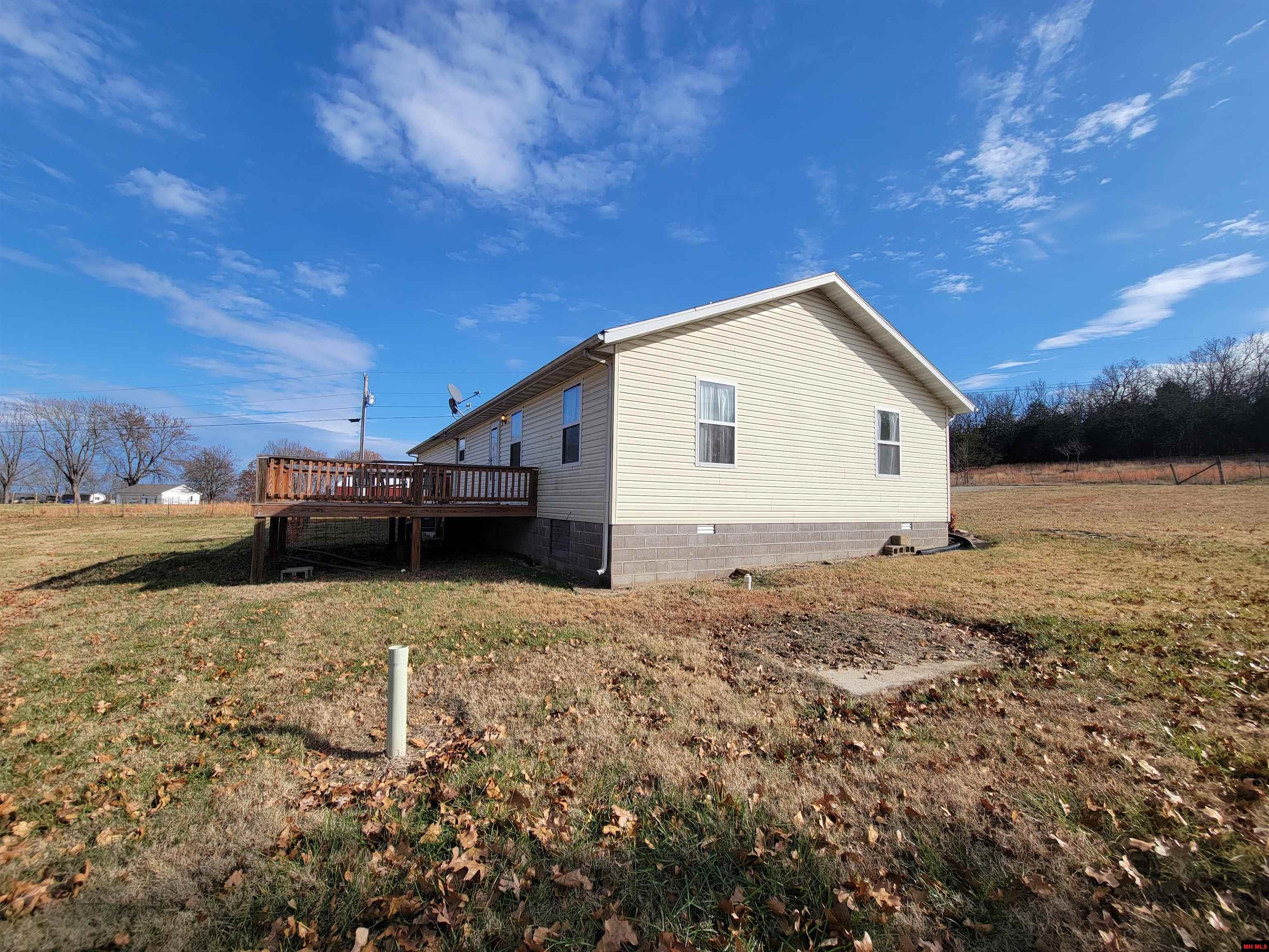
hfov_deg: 106.2
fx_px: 477
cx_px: 634
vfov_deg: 89.9
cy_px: 476
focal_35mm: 13
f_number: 2.2
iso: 50
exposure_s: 1/2049
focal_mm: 2.2
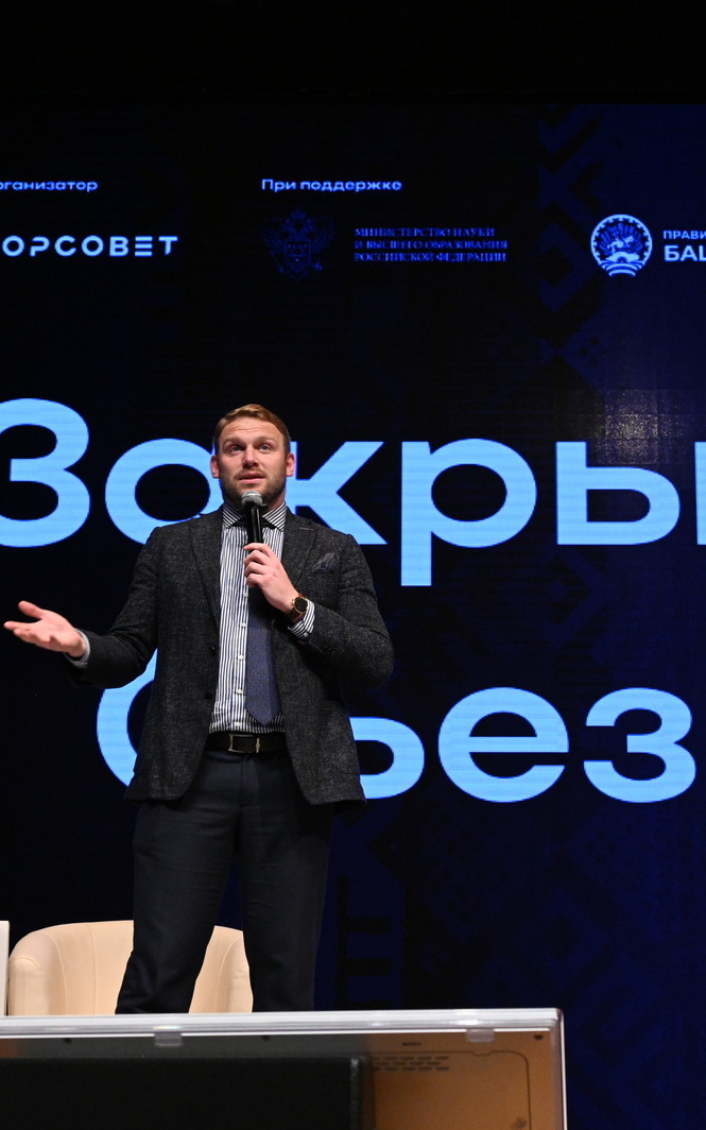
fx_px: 2124
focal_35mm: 69
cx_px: 429
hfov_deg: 18.8
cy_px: 566
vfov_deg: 29.8
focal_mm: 45
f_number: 7.1
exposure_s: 1/100
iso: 4000
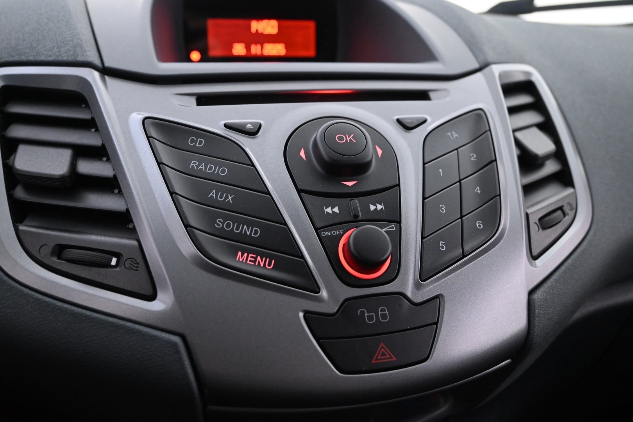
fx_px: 541
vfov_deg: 42.6
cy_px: 211
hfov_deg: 60.7
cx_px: 316
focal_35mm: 31
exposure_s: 1/30
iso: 2500
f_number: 3.8
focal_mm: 20.5
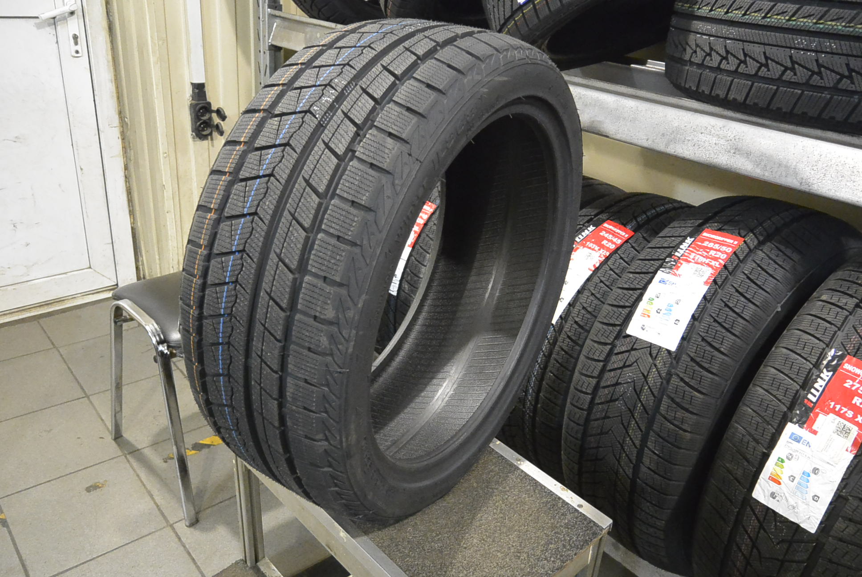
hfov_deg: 63.6
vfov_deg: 45.1
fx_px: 695
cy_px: 288
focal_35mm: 29
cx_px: 431
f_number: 3.5
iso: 3200
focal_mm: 11
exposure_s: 1/40
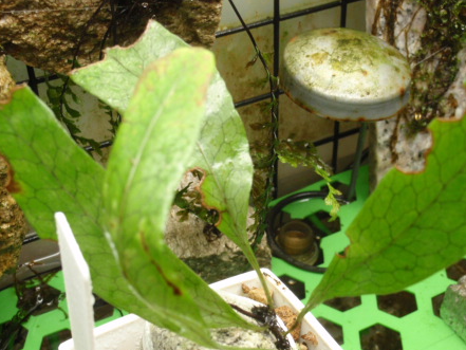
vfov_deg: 25.0
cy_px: 247
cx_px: 244
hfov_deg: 33.2
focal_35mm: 58
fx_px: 781
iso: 200
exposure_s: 1/20
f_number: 3.9
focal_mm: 7.25
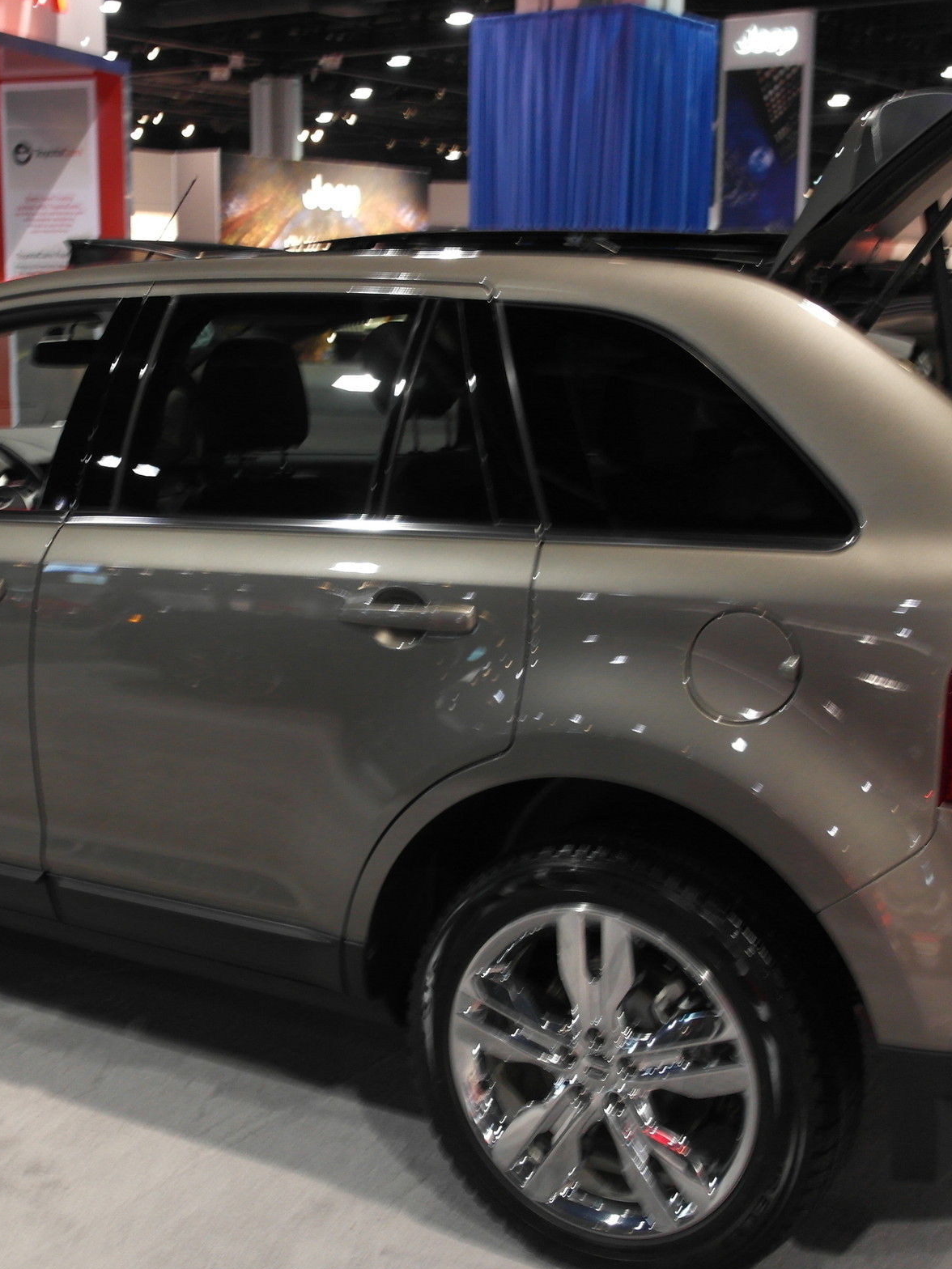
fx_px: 1687
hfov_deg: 31.4
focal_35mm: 46
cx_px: 358
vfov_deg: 41.2
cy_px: 632
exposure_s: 1/20
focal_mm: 20
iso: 400
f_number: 3.5
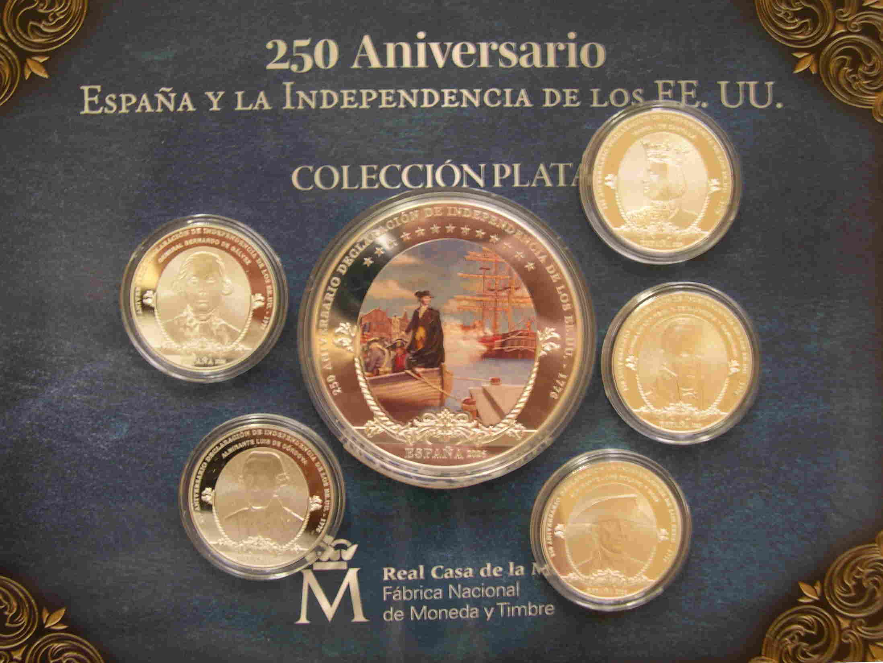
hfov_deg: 49.0
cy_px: 332
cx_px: 442
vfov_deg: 37.7
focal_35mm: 38
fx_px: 969
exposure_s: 1/4.3
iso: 112
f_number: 2.8
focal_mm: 8
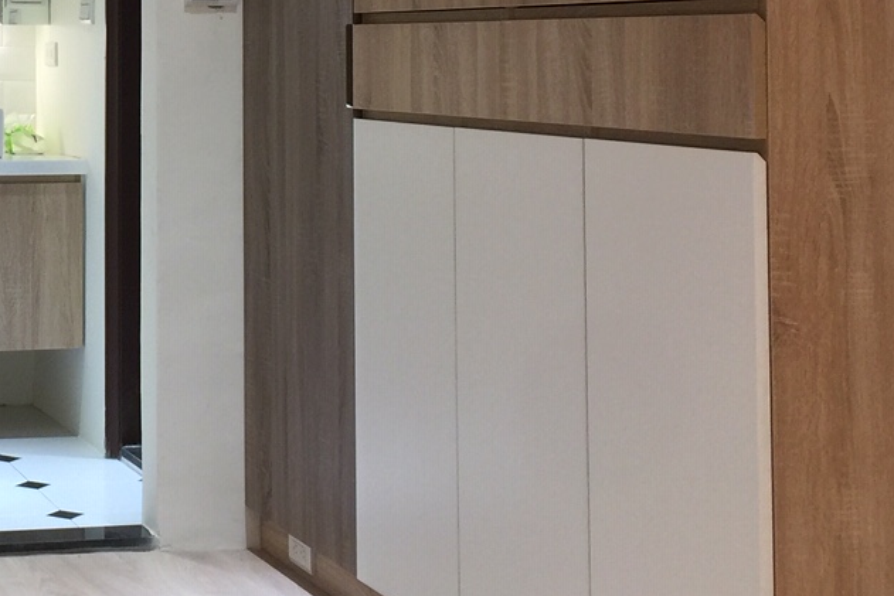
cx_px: -9
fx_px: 1937
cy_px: -6
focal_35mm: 78
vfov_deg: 17.1
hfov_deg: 24.7
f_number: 2.2
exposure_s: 1/30
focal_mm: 4.15
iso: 32
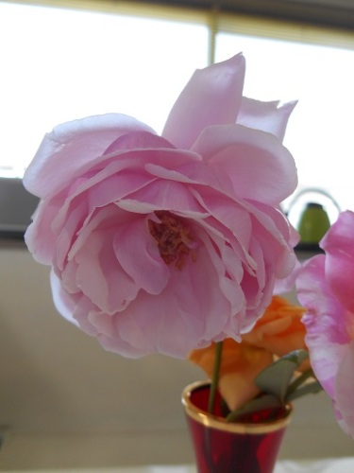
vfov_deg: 67.3
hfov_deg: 53.1
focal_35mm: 26
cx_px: 177
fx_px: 355
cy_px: 236
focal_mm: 4.7
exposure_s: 1/30
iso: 140
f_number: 3.4
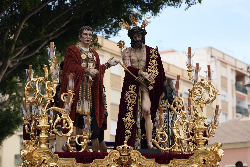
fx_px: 729
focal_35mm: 105
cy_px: 84
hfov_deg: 19.5
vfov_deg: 13.0
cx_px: 125
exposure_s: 1/1000
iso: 100
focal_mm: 105
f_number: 2.8
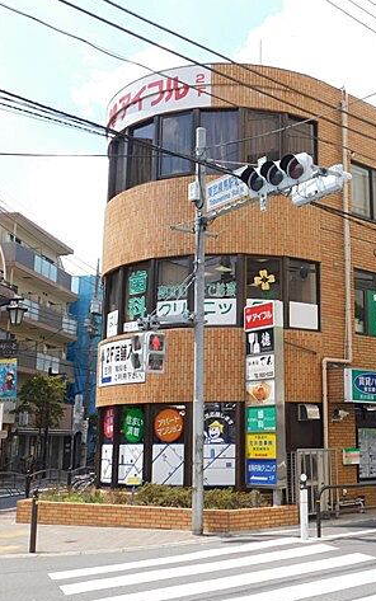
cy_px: 301
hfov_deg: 29.4
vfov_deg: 46.2
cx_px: 281
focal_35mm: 43
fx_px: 704
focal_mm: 5.3
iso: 125
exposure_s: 1/800
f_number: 3.2
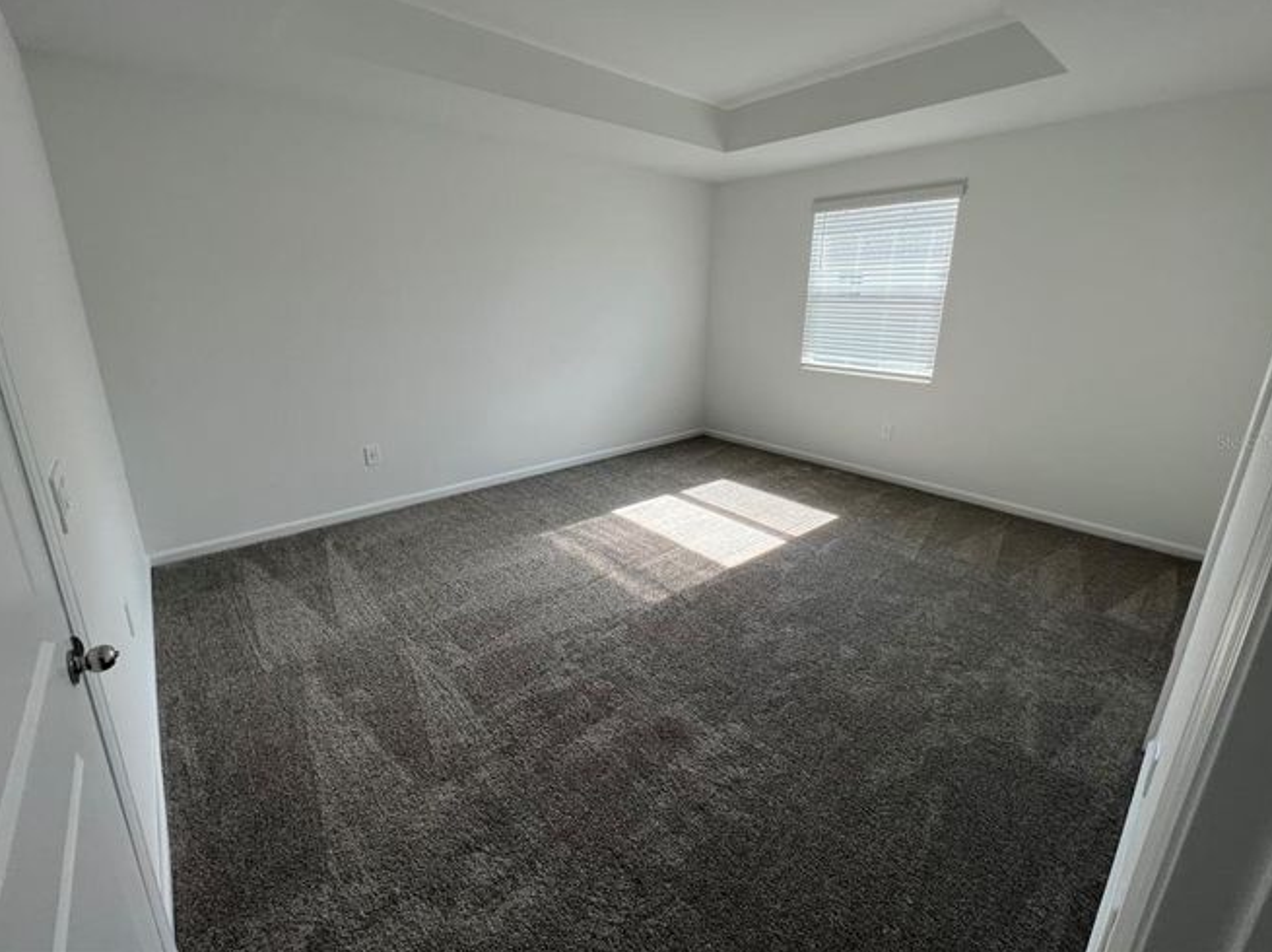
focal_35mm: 14
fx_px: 514
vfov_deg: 85.4
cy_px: 441
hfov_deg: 102.1
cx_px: 613
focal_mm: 1.57
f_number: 1.8
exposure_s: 1/102
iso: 32
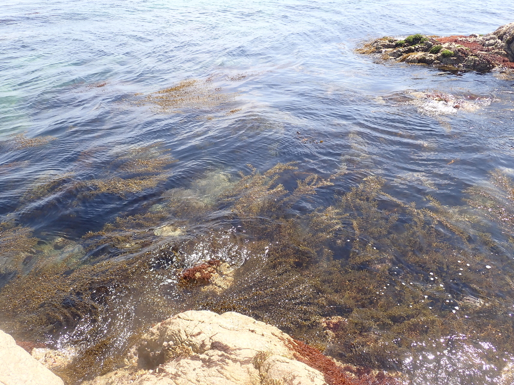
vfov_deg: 46.8
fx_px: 445
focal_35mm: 30
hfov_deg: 60.0
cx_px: 257
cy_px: 192
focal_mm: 5.4
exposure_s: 1/500
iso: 100
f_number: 3.2
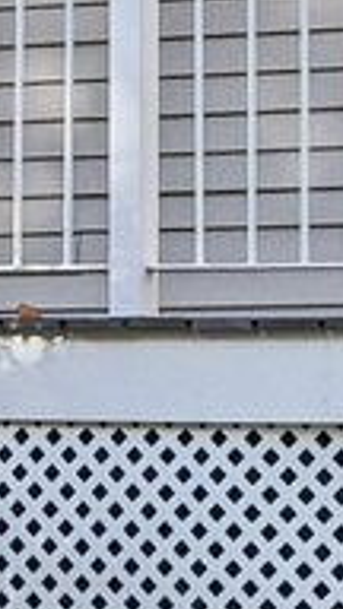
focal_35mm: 252
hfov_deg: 4.8
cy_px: -731
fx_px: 4068
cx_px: -333
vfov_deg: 8.1
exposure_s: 1/400
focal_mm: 22.5
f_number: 8
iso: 400
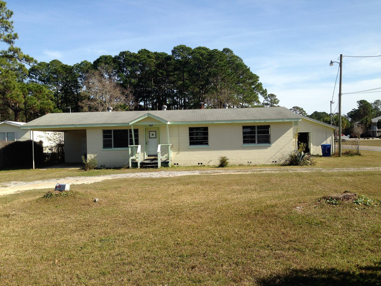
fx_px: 363
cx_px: 190
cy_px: 143
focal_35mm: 33
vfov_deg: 42.9
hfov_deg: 55.4
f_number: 2.4
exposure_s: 1/1595
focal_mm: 4.12
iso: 50
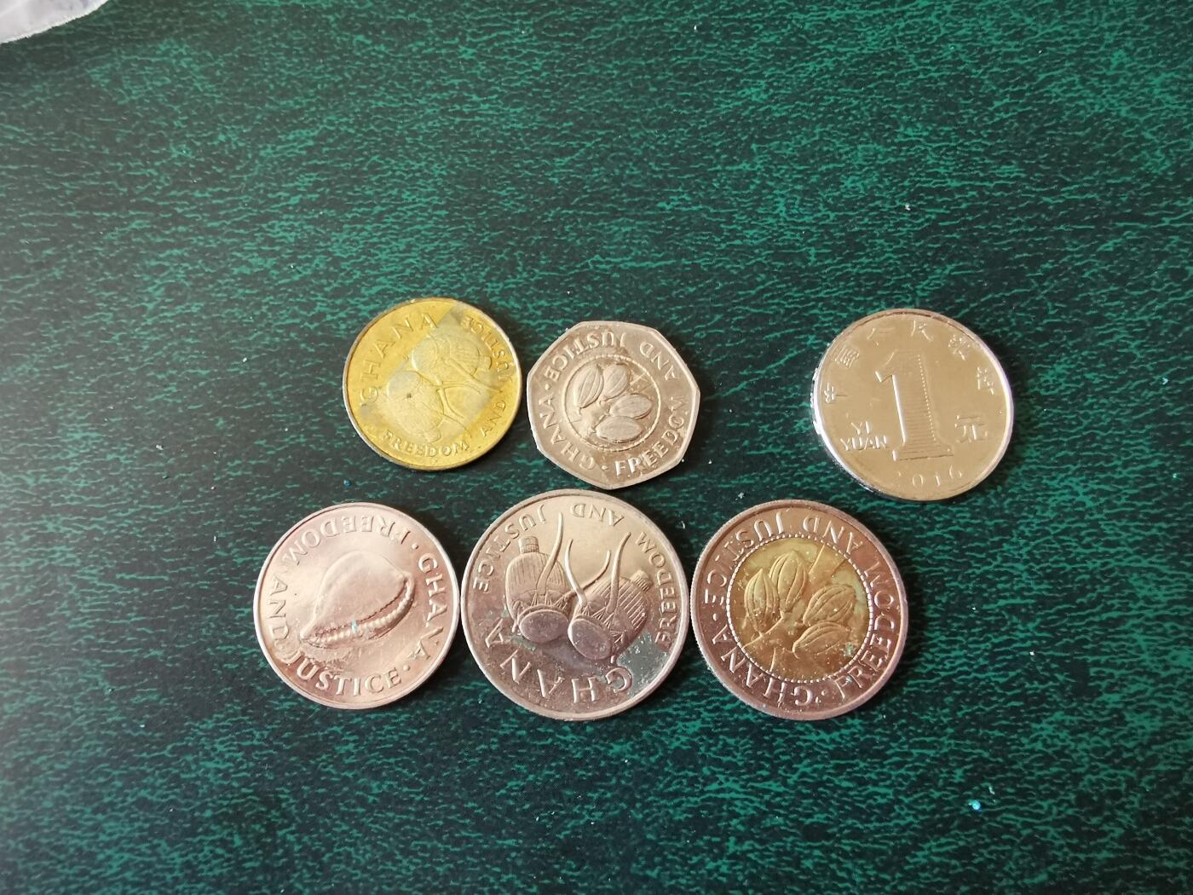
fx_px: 896
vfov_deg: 53.1
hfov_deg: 67.3
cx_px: 596
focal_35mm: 26
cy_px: 448
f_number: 2.2
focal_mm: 2.35
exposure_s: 1/33.3
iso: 250
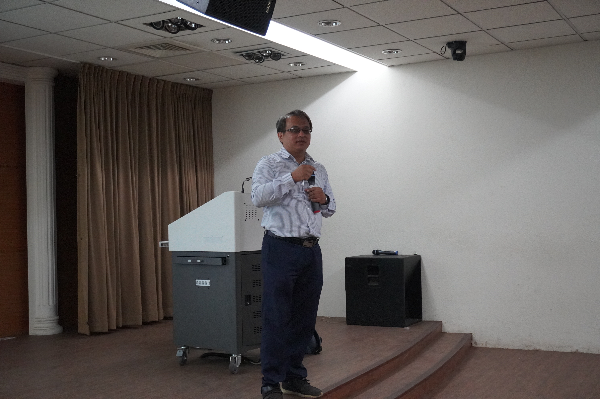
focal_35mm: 45
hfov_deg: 43.6
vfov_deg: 29.8
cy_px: 200
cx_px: 300
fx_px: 749
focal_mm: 30
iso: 6400
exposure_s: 1/160
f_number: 5
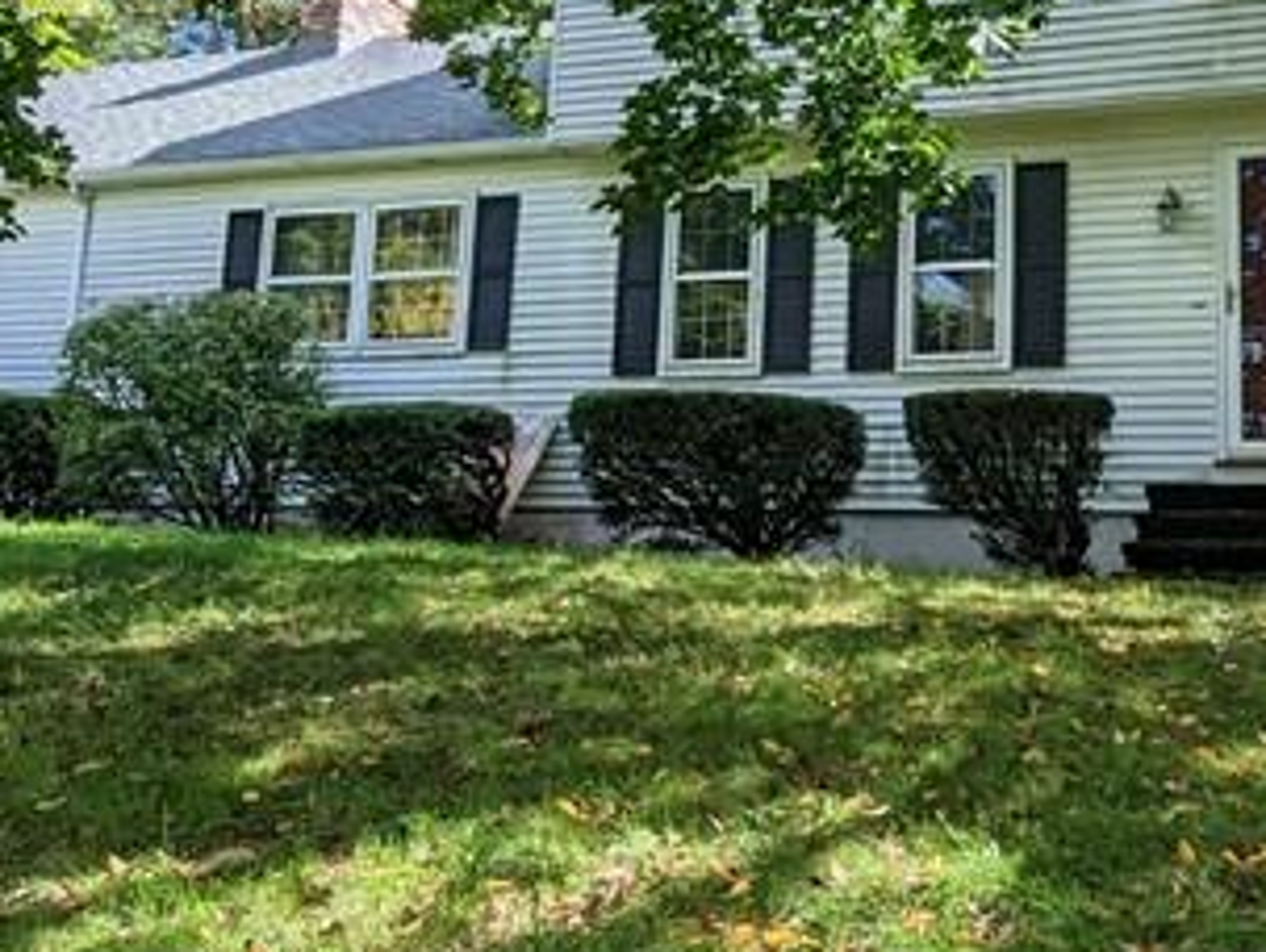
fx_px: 1977
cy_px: 209
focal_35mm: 54
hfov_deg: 35.4
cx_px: 763
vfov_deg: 26.6
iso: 43
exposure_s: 1/581
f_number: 2.2
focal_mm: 2.35
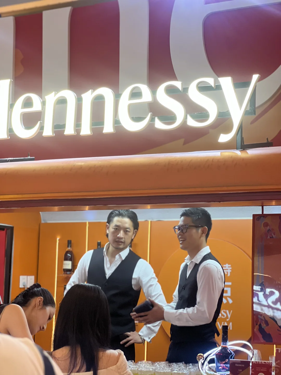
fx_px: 833
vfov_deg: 25.3
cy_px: 188
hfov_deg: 19.1
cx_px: 140
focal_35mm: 77
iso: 125
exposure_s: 1/33
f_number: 2.8
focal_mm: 9
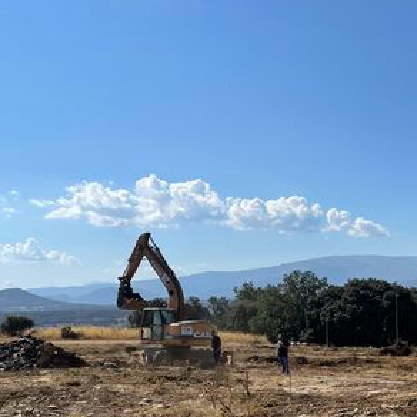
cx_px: 317
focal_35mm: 63
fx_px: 859
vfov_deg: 26.8
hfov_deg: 26.9
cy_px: 328
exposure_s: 1/7299
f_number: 1.6
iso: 32
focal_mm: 4.2
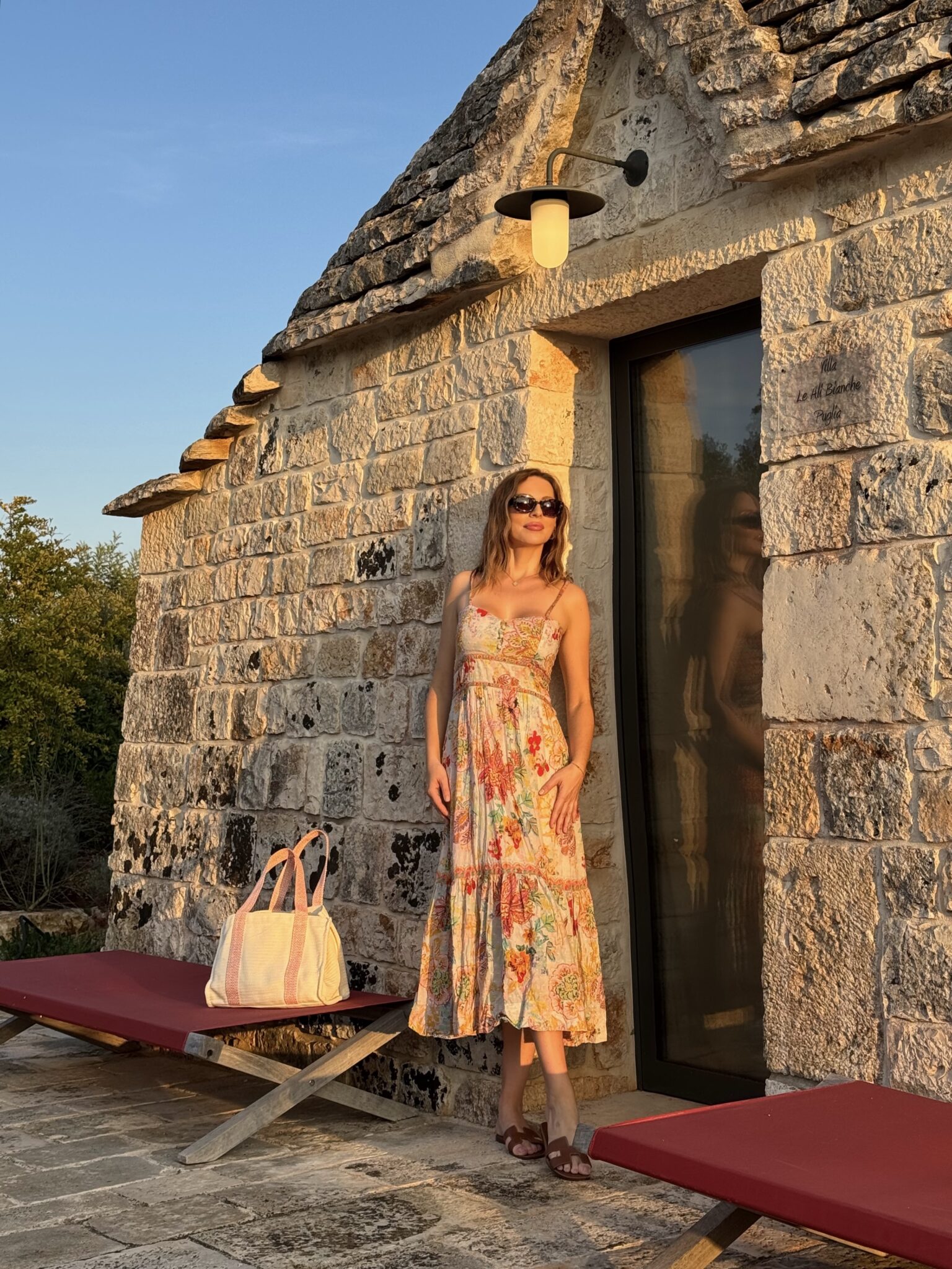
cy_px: 634
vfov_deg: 39.7
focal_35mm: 48
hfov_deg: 30.3
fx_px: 1760
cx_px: 476
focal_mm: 6.76
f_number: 1.78
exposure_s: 1/1490
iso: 64
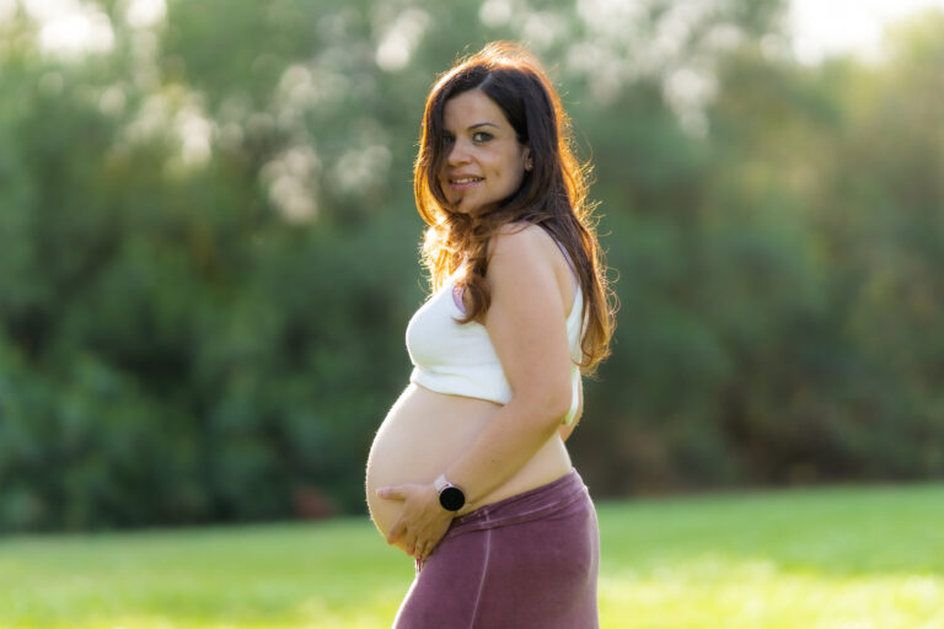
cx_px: 472
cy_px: 314
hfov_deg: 16.1
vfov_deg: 10.8
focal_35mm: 128
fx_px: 3343
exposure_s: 1/1600
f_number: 1.4
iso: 100
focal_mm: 85
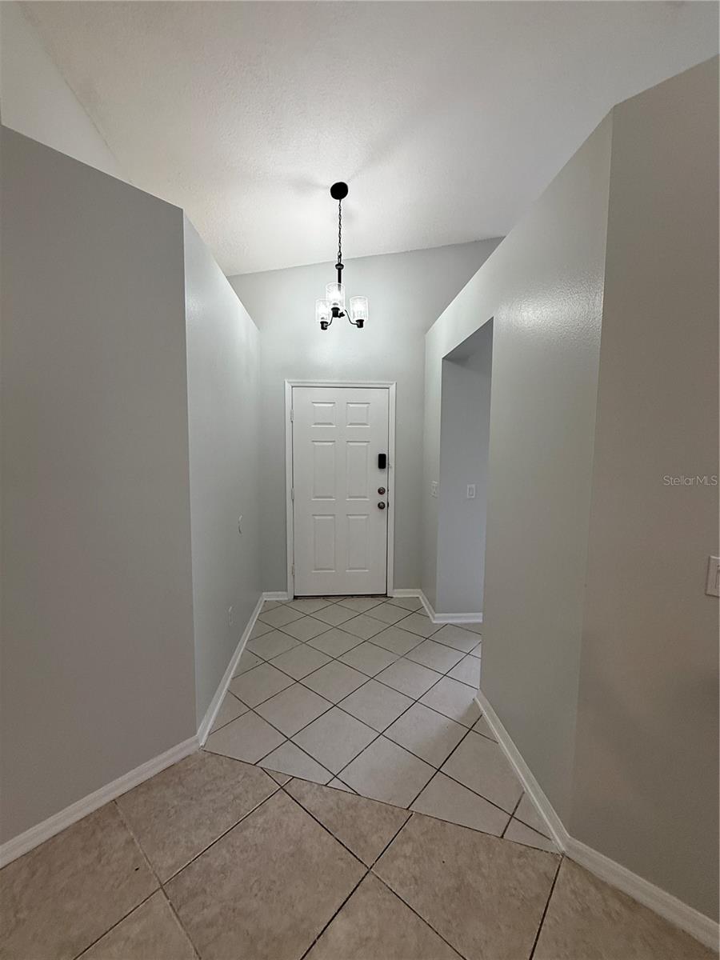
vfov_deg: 102.1
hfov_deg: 85.7
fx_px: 388
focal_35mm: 14
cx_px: 360
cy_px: 480
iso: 125
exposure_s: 1/120
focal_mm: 2.22
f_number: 2.2
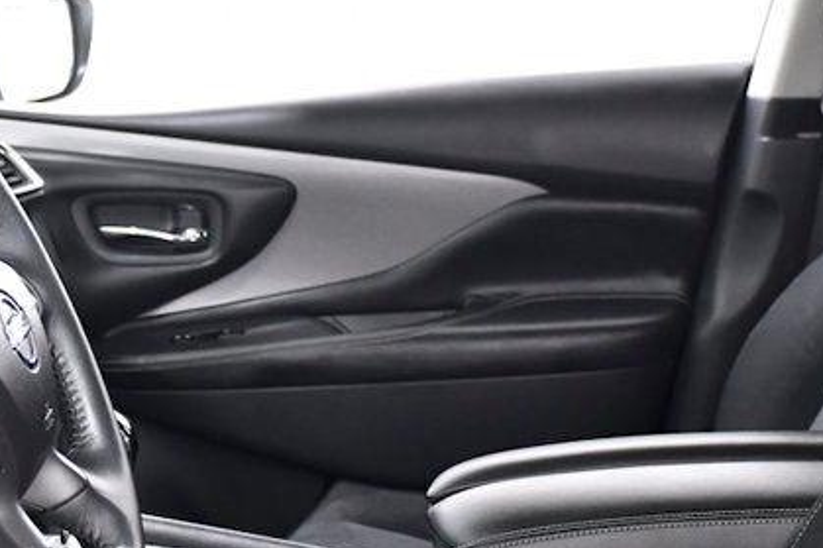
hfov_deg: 23.1
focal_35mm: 88
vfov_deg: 15.5
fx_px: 2011
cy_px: 284
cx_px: 299
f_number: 3.5
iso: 2500
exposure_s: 1/200
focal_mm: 24
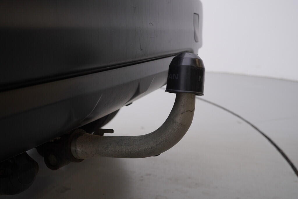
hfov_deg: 53.1
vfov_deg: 36.9
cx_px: 149
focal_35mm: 36
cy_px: 100
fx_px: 298
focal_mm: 24
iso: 125
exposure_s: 1/80
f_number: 4
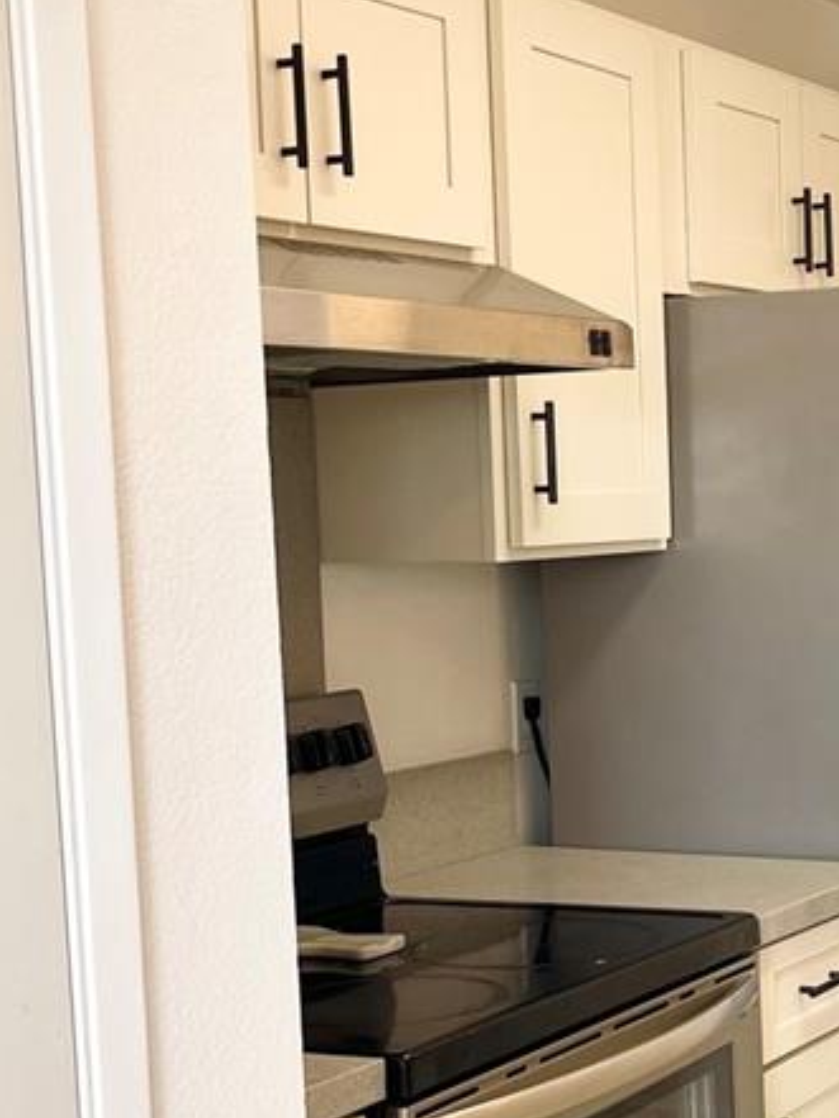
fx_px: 2196
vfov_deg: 28.5
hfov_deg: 20.7
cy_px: 679
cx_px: 890
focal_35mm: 68
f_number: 1.6
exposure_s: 1/124
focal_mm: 5.1
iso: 32
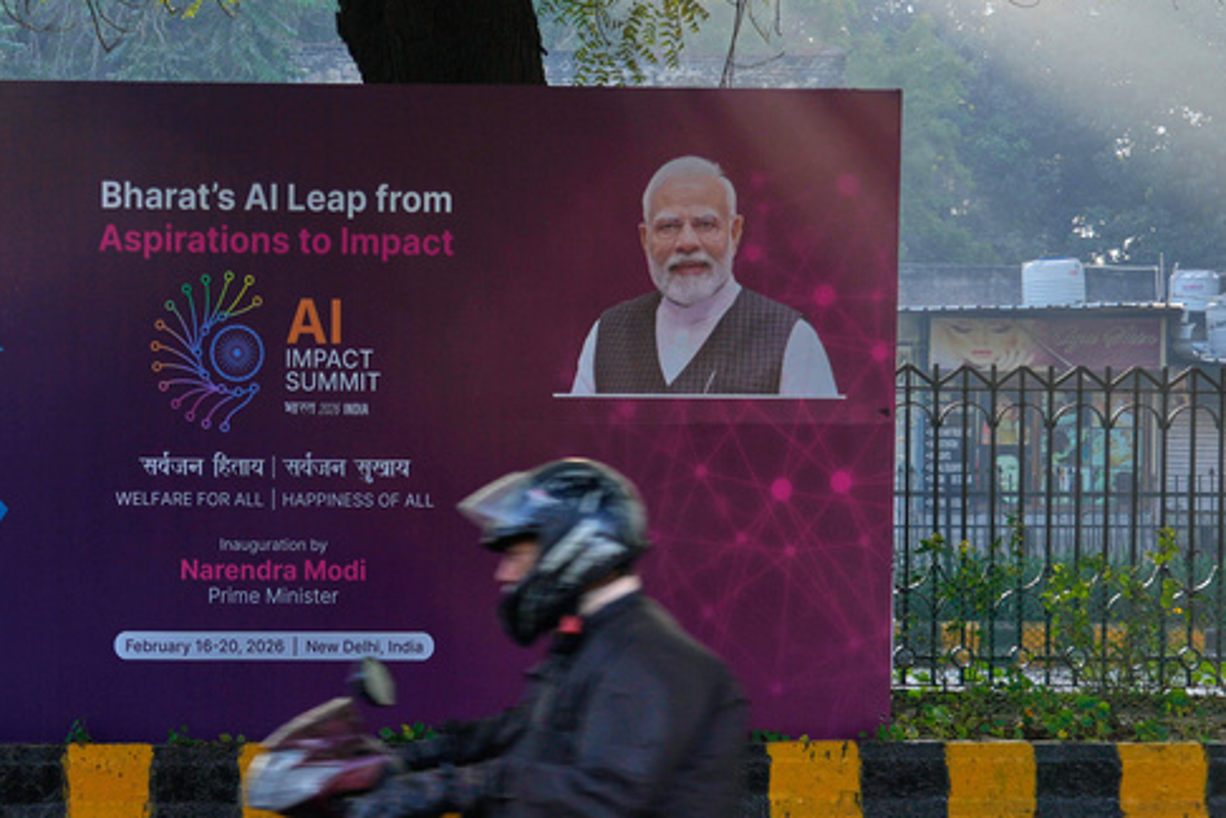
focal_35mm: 80
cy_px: 526
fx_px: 2724
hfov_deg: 25.2
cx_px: 388
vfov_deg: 17.0
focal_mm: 38
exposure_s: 1/500
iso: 200
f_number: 4
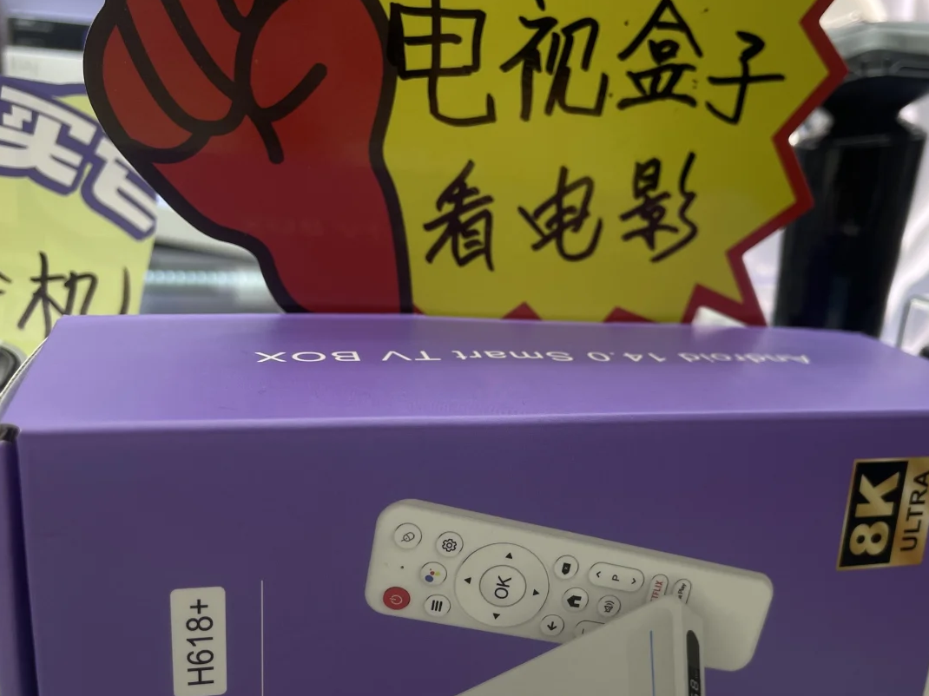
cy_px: 439
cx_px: 582
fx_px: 939
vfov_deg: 40.4
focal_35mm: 35
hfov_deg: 52.1
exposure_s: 1/327
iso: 32
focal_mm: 4.2
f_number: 1.6
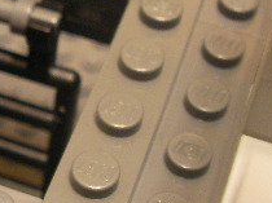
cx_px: -41
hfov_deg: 16.4
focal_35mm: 116
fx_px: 910
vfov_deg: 12.7
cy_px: 92
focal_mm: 6.3
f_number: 3.5
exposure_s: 1/3.1
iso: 200
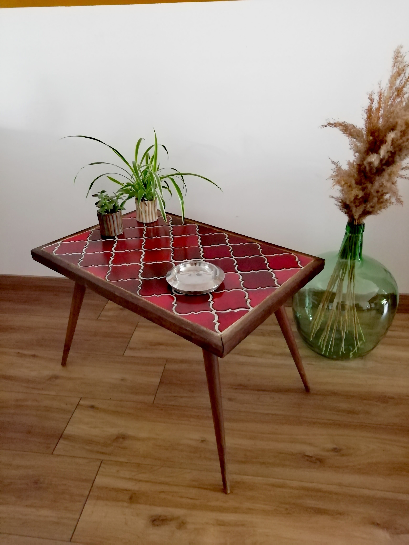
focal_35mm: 26
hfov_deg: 53.1
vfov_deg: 67.3
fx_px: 410
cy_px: 272
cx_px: 204
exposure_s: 1/16.7
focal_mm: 3.21
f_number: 2.2
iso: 640
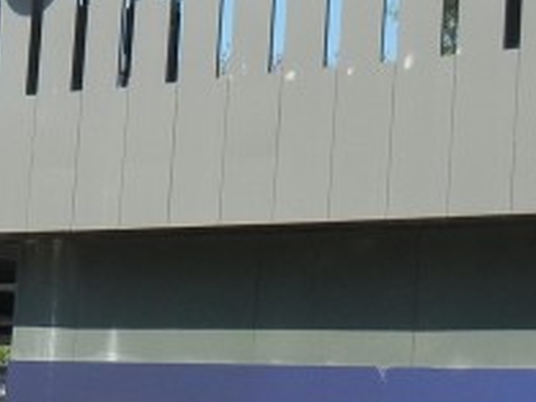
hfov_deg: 13.2
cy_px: 281
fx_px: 2292
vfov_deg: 10.0
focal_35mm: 148
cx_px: 18
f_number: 7
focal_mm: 5.4
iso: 160
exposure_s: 1/329
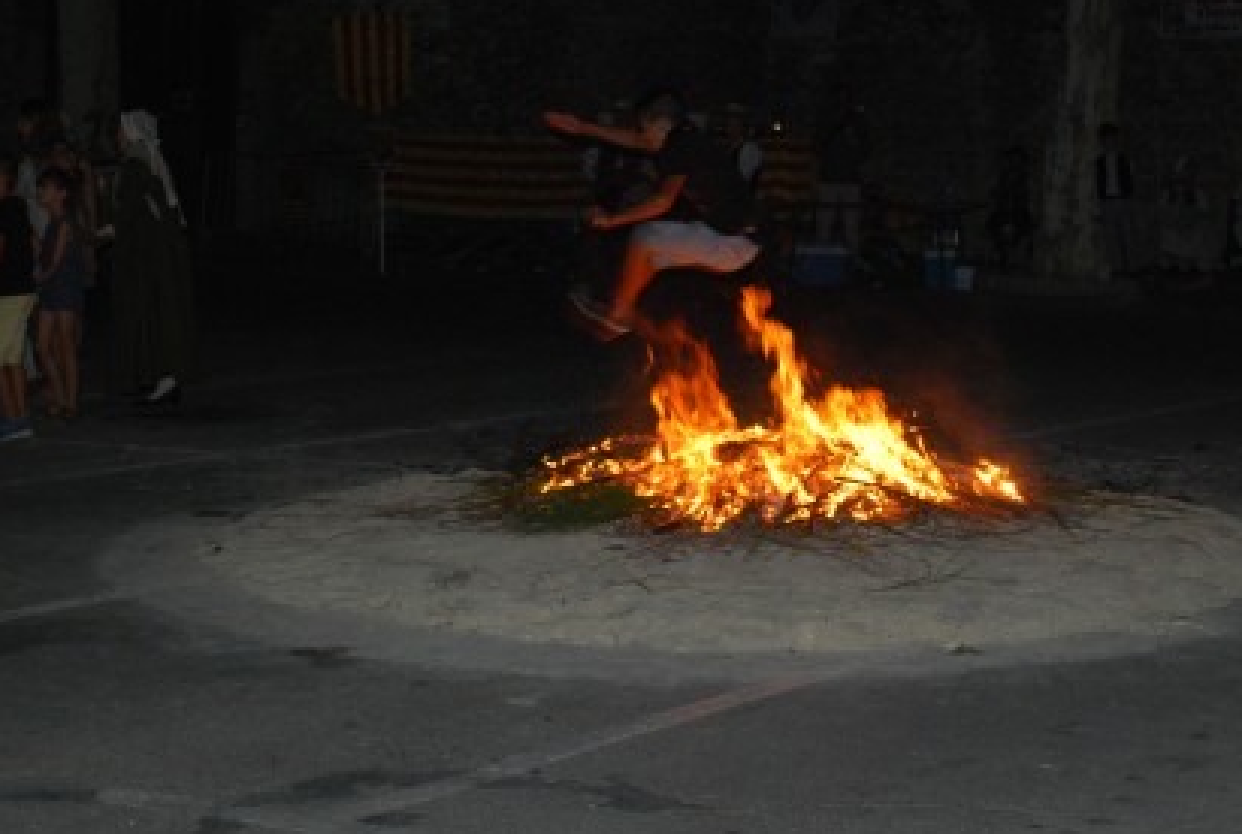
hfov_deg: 28.7
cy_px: 292
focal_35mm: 70
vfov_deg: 19.5
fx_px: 2420
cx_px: 743
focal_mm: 30
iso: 400
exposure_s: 1/60
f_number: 4.8
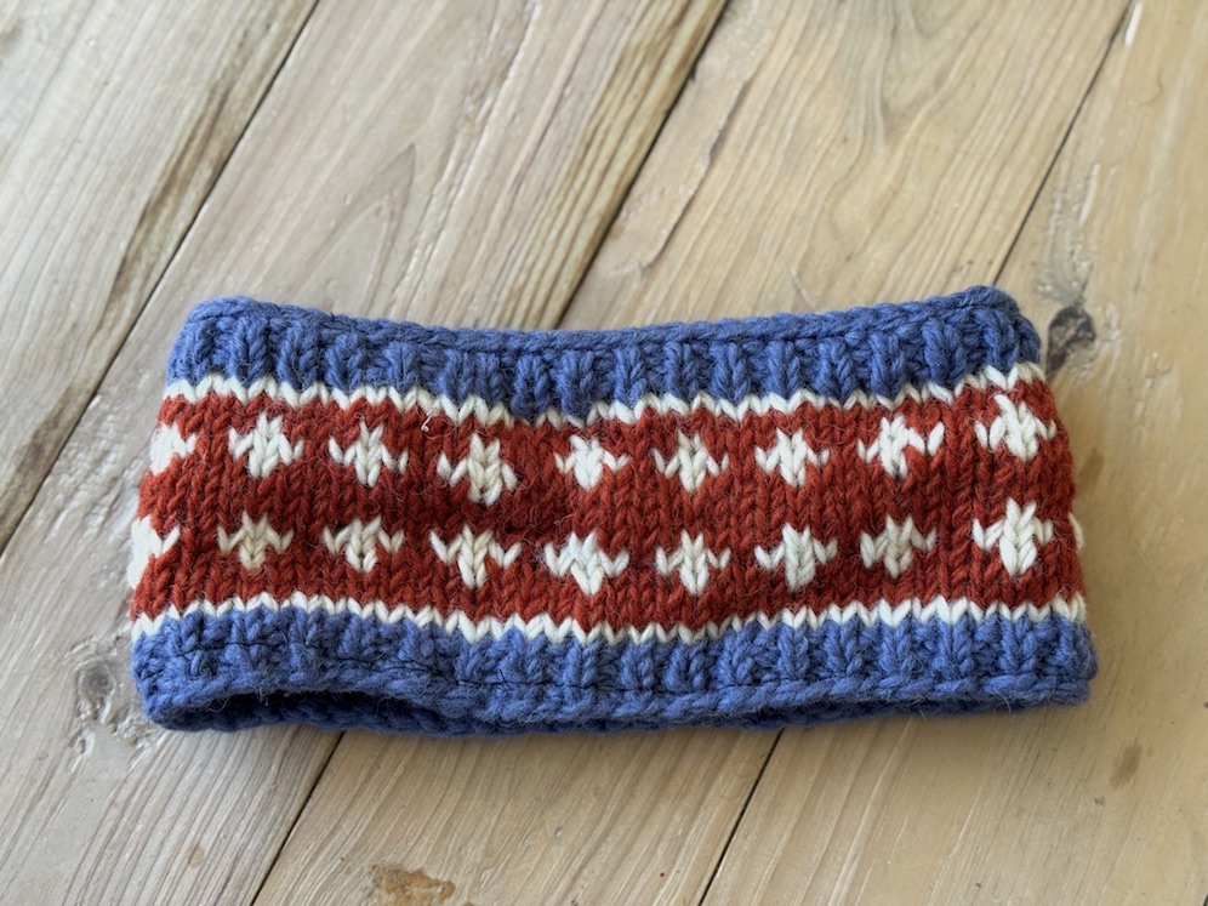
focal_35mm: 48
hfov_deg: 39.7
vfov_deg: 30.3
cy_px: 453
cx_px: 604
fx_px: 1675
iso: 64
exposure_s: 1/121
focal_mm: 6.76
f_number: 1.78
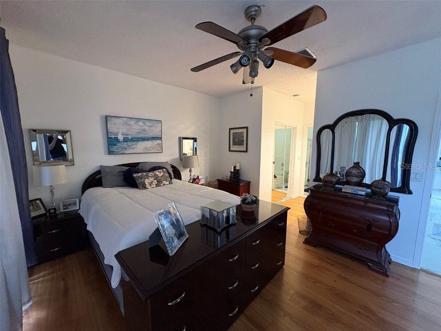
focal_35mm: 14
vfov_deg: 85.7
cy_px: 166
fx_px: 178
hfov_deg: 102.1
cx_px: 220
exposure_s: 1/60
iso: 250
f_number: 2.2
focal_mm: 2.22
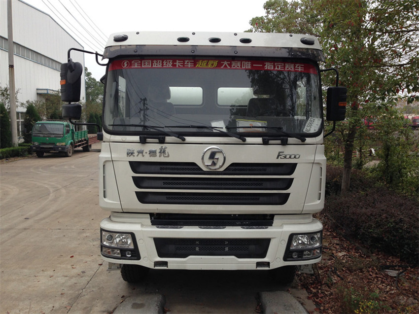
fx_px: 399
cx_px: 210
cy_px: 157
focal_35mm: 33
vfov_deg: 42.9
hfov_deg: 55.4
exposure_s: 1/179
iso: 50
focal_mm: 4.12
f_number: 2.4
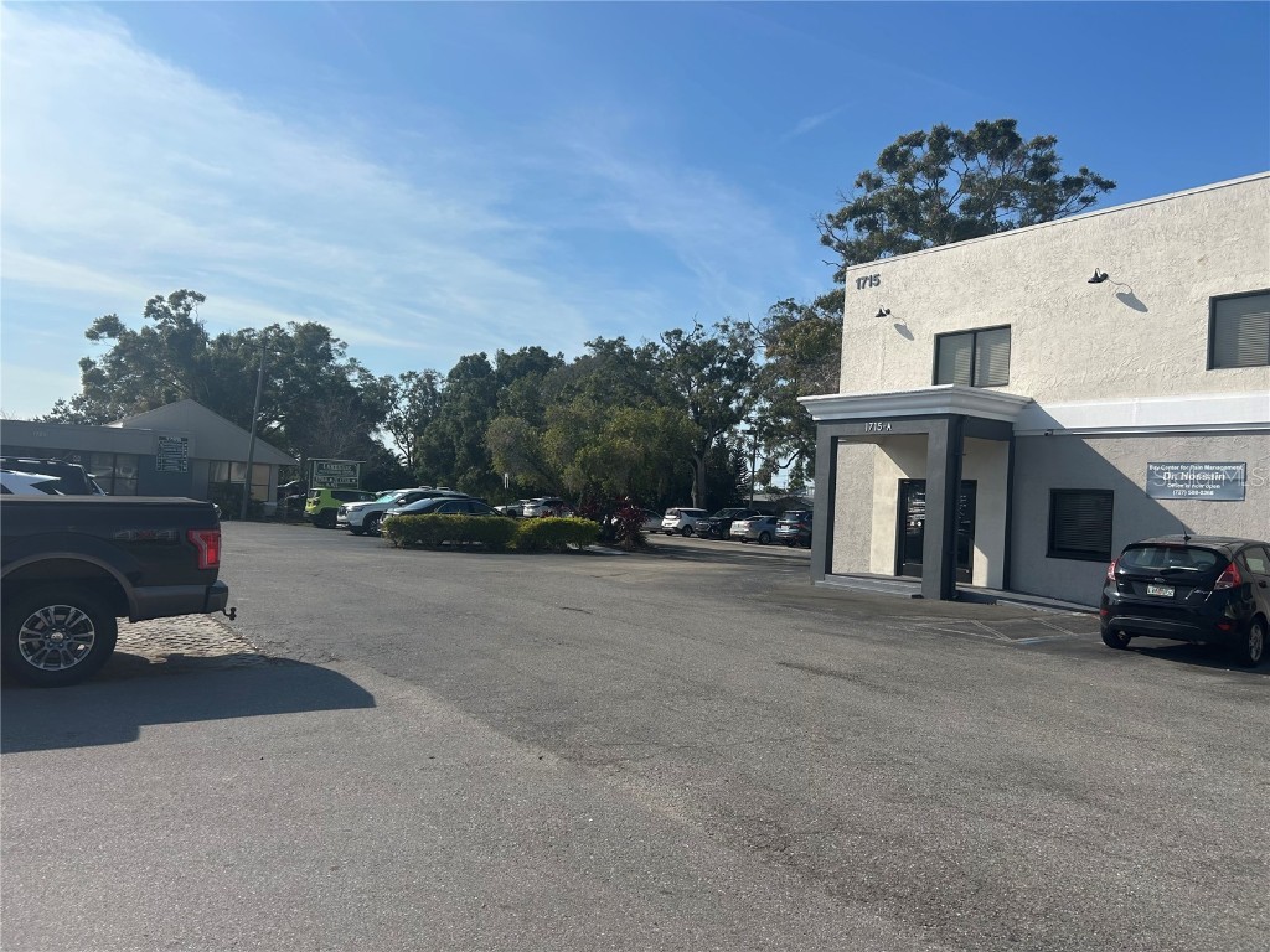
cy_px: 476
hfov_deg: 67.3
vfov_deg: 53.1
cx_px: 635
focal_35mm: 26
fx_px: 954
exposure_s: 1/6579
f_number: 1.5
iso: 50
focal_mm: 5.7
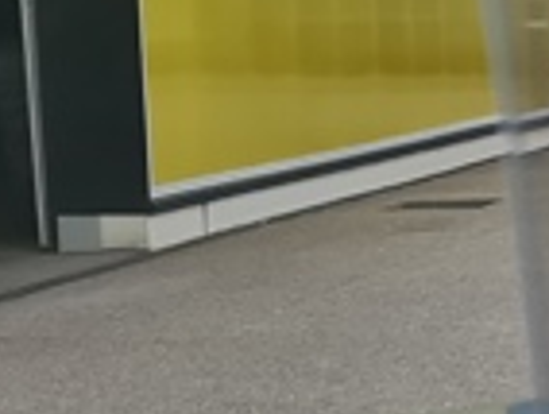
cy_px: 197
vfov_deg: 9.8
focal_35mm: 152
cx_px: 1430
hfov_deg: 10.6
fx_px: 2415
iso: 160
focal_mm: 5.58
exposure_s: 1/100
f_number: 1.8
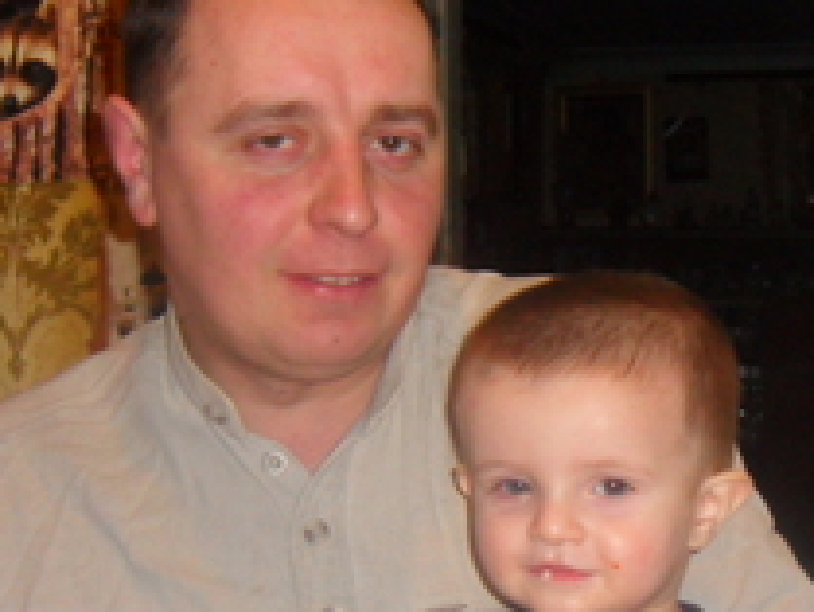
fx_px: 1976
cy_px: 557
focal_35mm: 84
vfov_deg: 17.3
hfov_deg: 23.1
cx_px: 604
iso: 400
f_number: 3.7
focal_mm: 7
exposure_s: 1/45
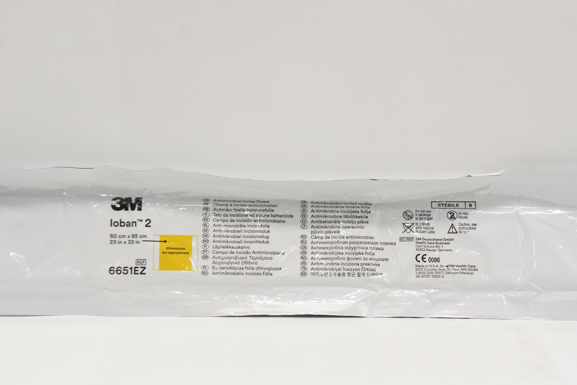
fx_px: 1338
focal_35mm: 84
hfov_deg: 24.3
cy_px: 192
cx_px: 290
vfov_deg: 16.4
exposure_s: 1/160
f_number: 6.3
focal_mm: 55
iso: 800
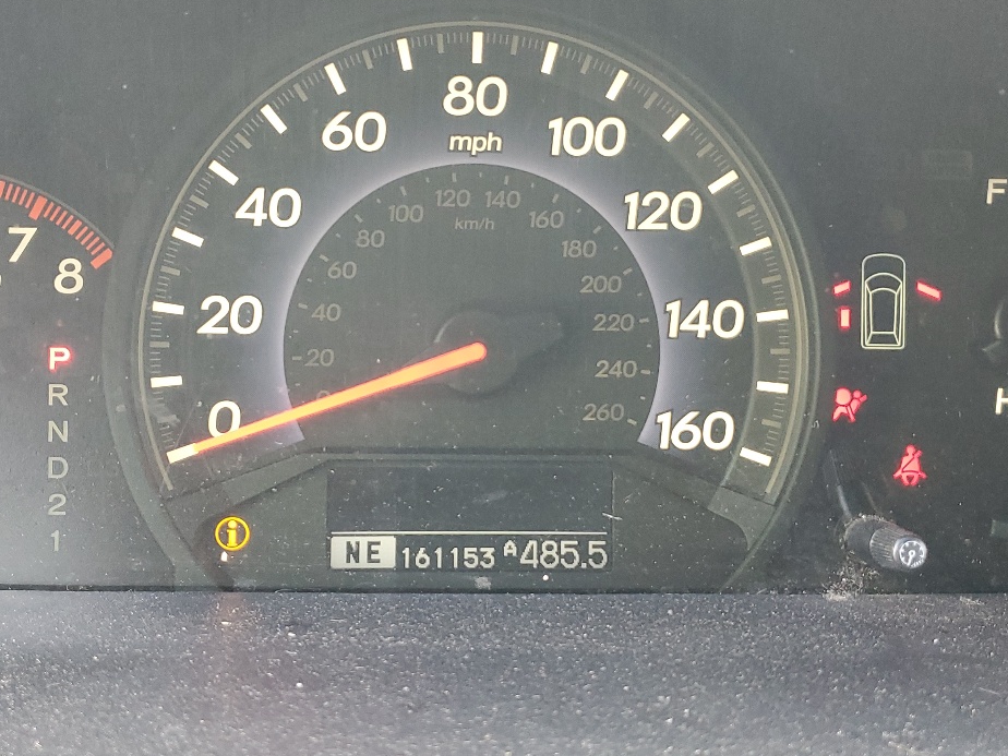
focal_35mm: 45
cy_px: 337
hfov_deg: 42.0
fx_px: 1310
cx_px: 454
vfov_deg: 32.2
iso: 141
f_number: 1.5
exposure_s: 1/60.2
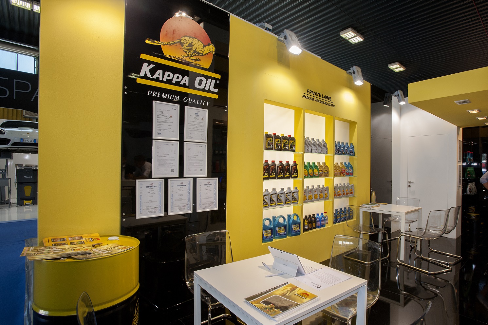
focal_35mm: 19
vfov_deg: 64.5
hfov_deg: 86.9
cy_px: 162
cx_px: 244
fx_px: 257
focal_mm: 19
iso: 400
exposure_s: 1/60
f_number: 8
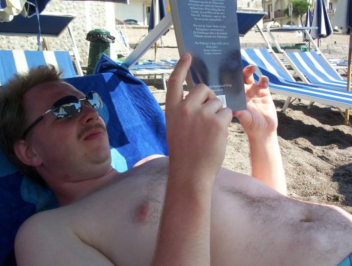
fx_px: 397
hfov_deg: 47.8
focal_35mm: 39
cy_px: 133
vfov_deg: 37.0
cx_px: 176
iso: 100
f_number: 4.5
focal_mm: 6
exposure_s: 1/470
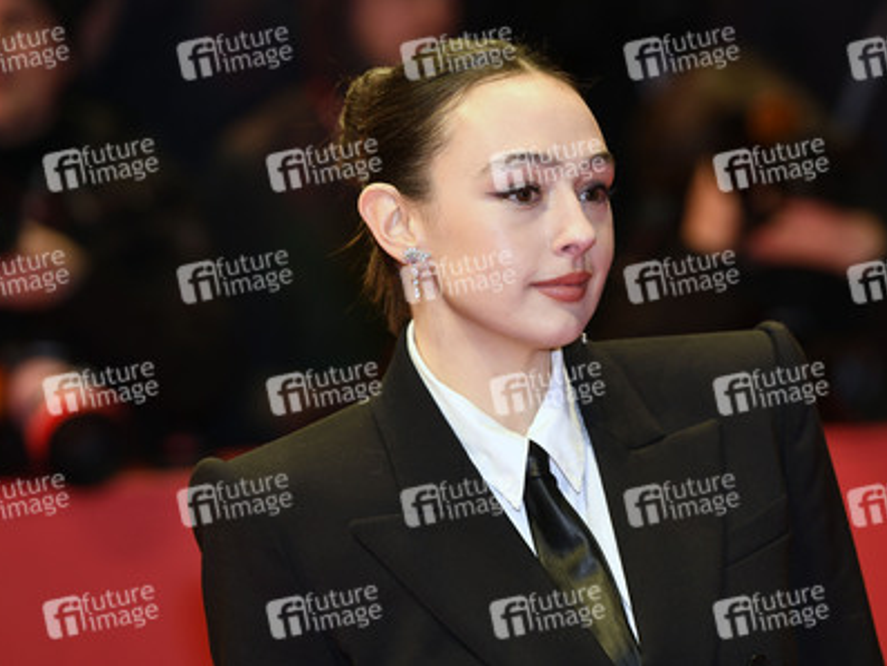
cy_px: 333
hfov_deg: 9.8
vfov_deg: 7.4
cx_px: 488
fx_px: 5178
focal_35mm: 202
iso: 1250
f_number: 4.5
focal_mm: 185
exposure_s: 1/320
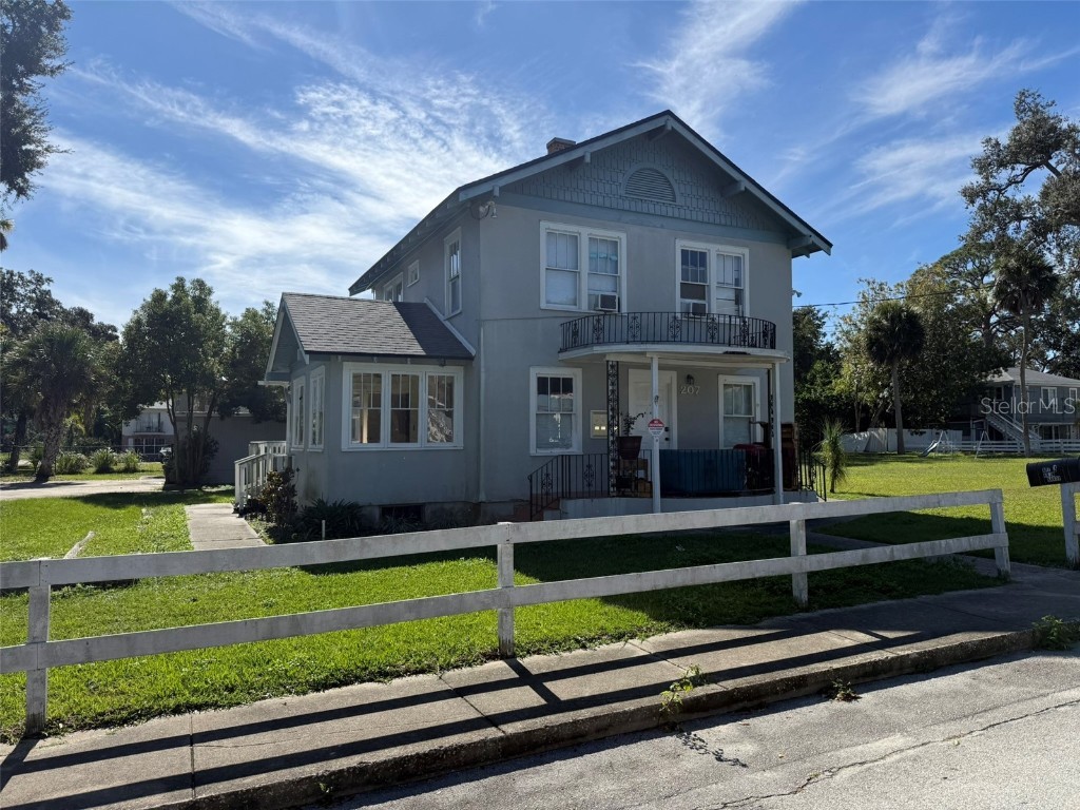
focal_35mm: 24
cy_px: 405
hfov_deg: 71.6
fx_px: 749
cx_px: 540
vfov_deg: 56.8
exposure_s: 1/6711
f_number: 1.78
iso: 100
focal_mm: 6.76
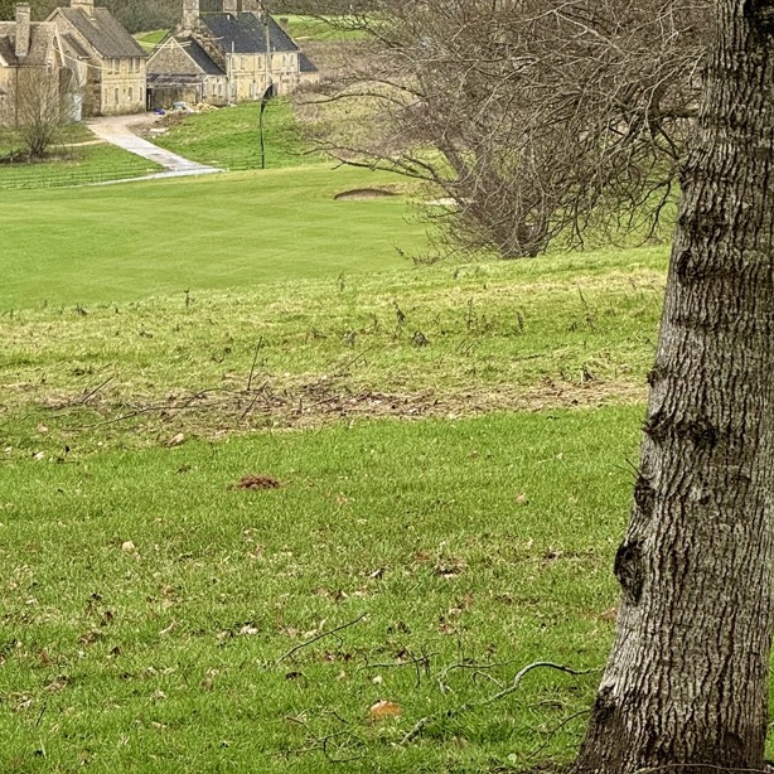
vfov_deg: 7.9
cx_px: 228
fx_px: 5591
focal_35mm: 221
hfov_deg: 7.9
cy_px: 117
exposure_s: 1/389
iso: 50
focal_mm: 15.66
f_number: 2.8
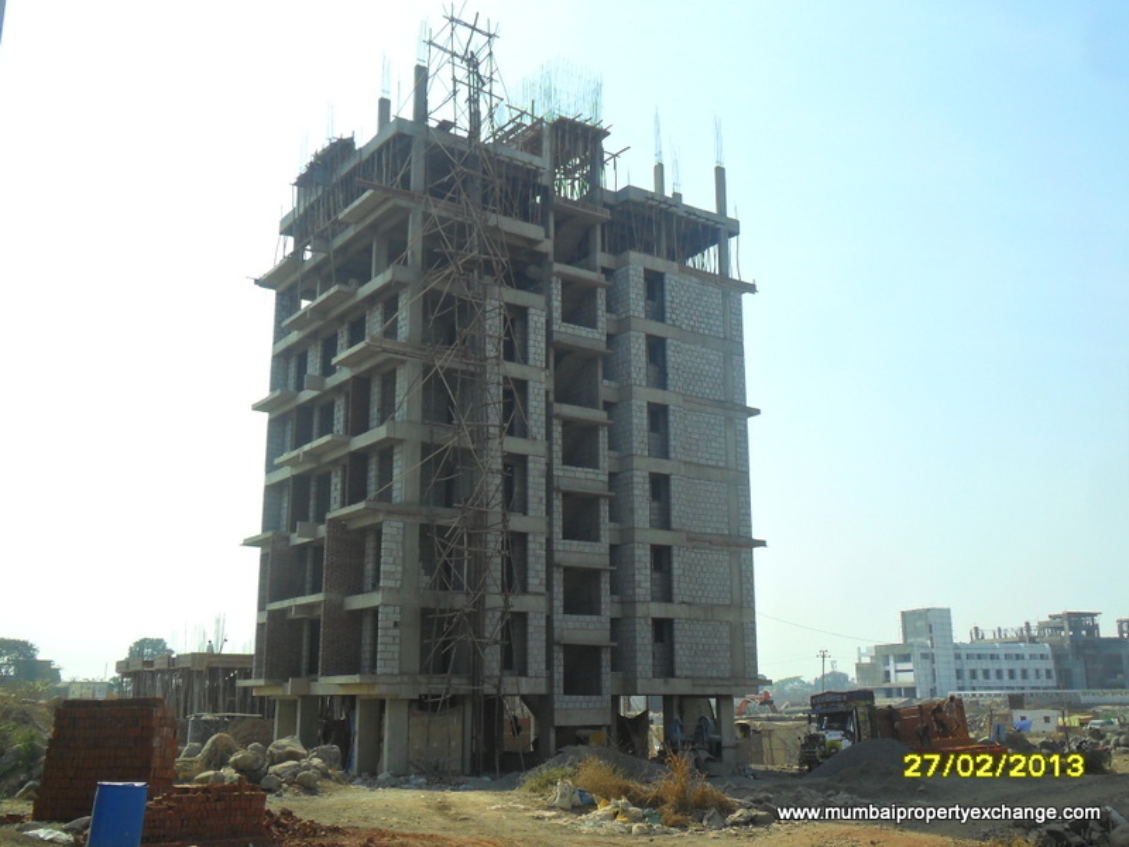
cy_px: 424
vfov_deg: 38.7
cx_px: 564
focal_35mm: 37
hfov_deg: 50.1
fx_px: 1207
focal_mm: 6.6
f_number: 4
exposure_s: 1/1000
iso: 100
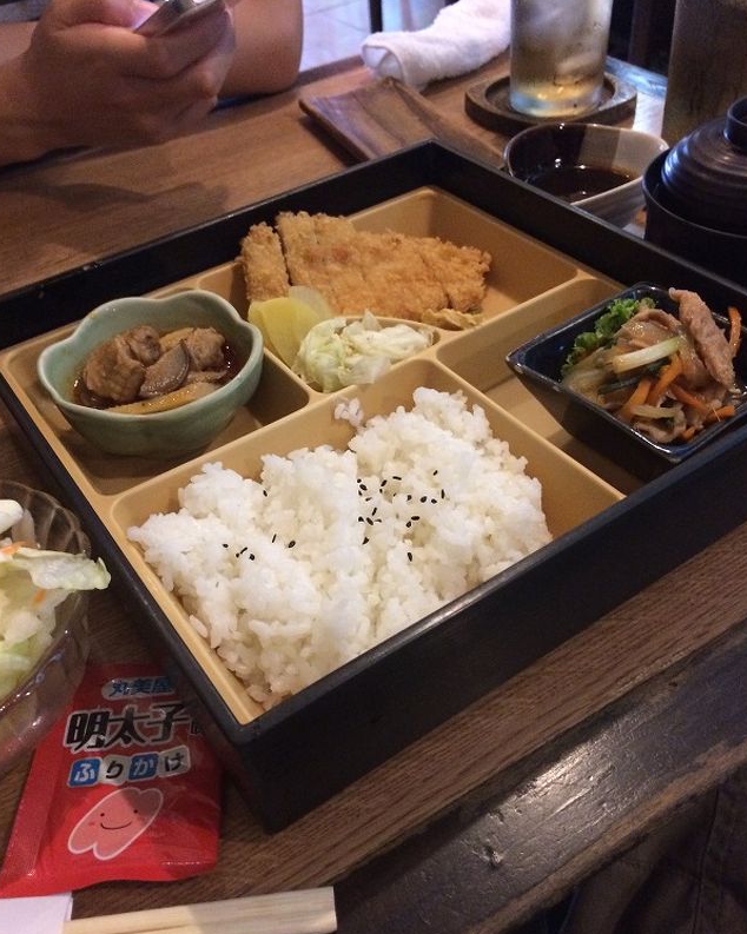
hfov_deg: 45.8
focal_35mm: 32
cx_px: 372
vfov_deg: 55.6
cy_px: 508
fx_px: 885
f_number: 2.2
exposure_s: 1/15
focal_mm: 4.12
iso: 320
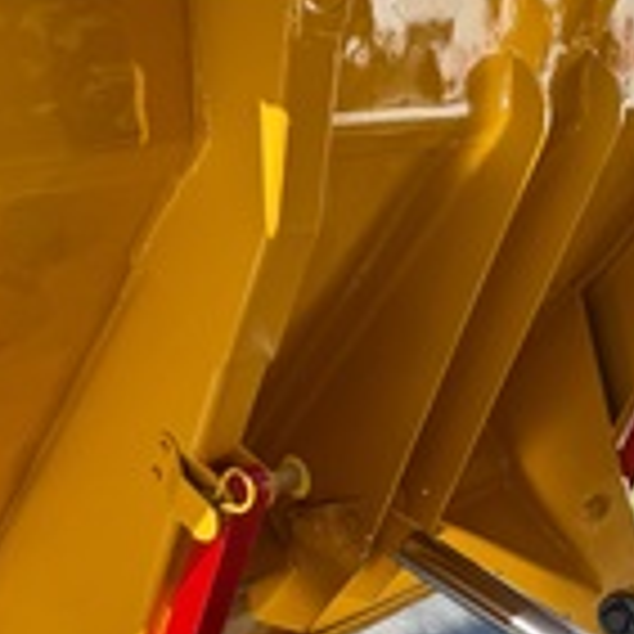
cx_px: 537
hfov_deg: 27.0
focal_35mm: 62
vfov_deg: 24.5
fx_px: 1285
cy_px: 805
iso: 100
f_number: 1.78
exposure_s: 1/2000
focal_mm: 6.76
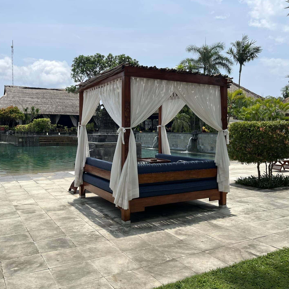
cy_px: 144
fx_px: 293
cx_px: 137
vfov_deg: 52.5
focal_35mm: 31
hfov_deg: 52.5
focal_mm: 5.1
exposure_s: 1/5076
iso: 50
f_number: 1.6
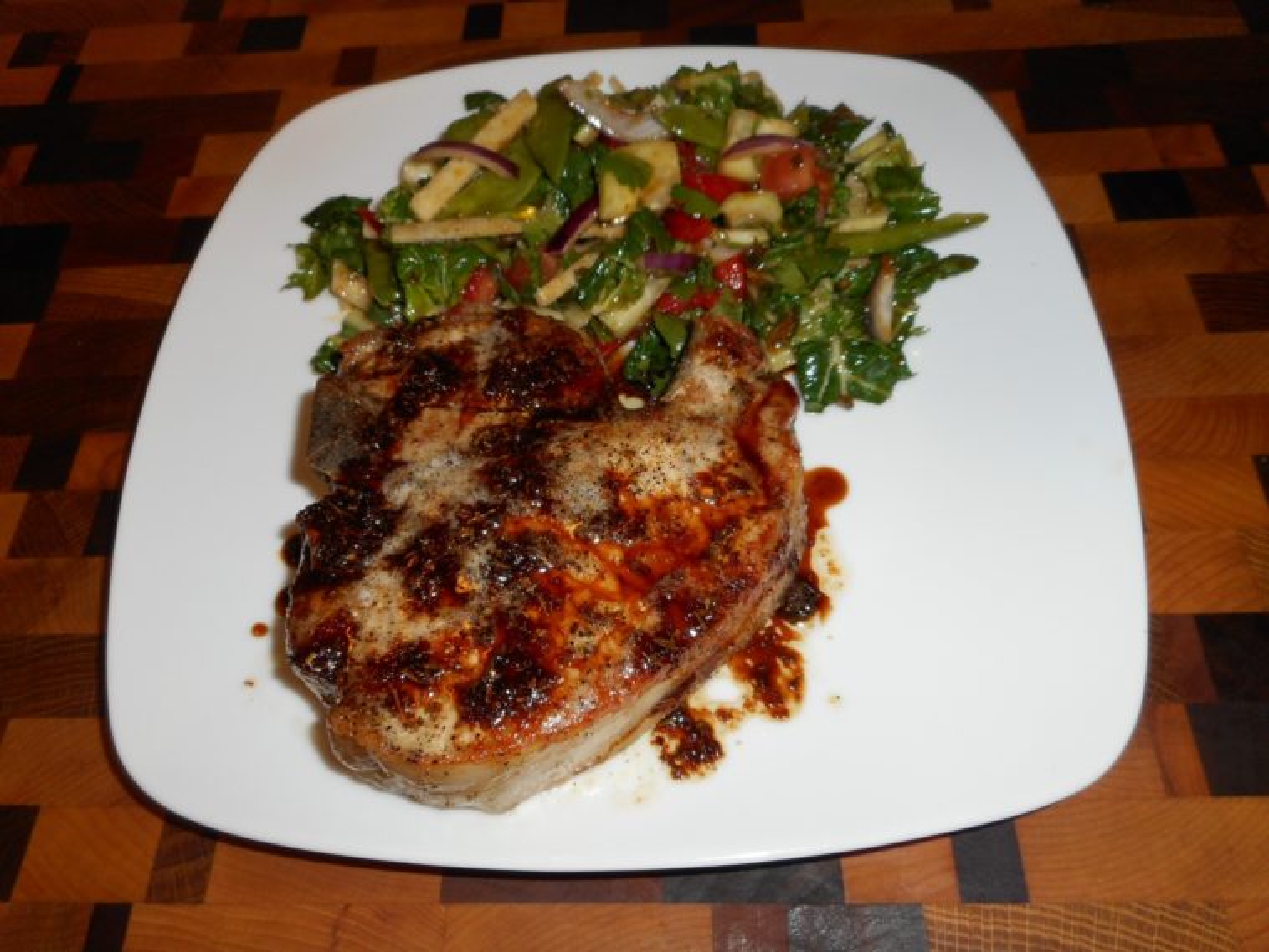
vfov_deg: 54.9
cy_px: 476
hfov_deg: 69.4
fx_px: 917
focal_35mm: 25
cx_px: 634
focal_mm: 4.5
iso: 80
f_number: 3.7
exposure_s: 1/25
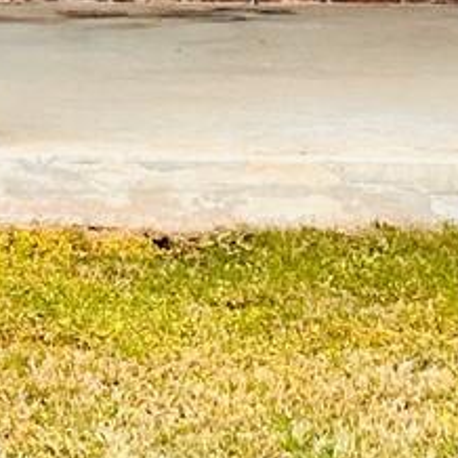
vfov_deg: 8.4
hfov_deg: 8.7
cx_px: 11
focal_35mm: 199
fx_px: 2979
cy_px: -408
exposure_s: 1/630
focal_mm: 6.86
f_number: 1.78
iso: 80
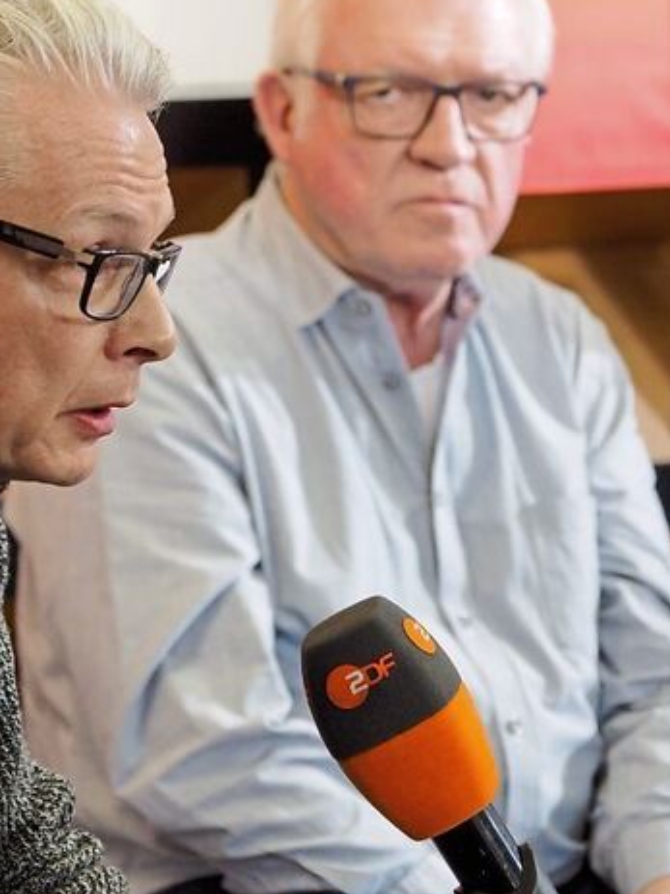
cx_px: 116
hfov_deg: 5.7
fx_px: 6687
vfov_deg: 7.6
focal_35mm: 259
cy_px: 448
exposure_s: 1/40
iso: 1600
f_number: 4
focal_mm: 75
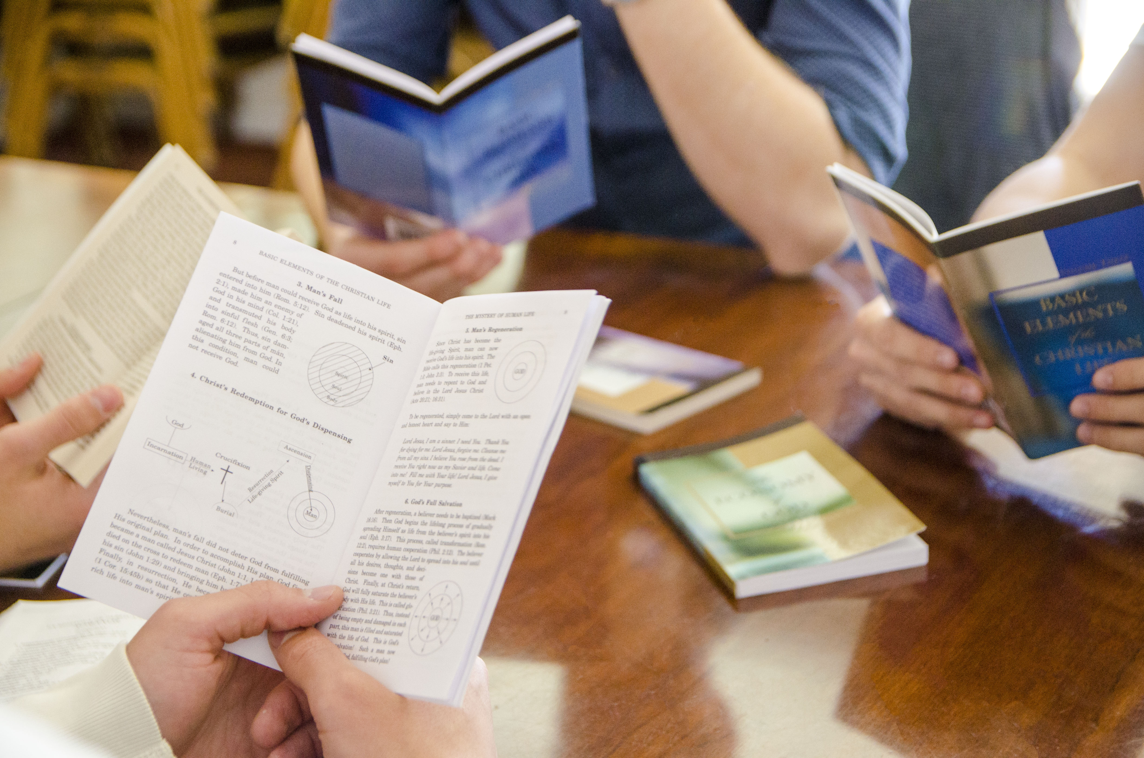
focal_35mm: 66
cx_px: 572
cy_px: 379
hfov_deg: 30.6
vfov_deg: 20.5
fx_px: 2093
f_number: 2.8
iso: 800
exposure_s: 1/60
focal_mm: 44
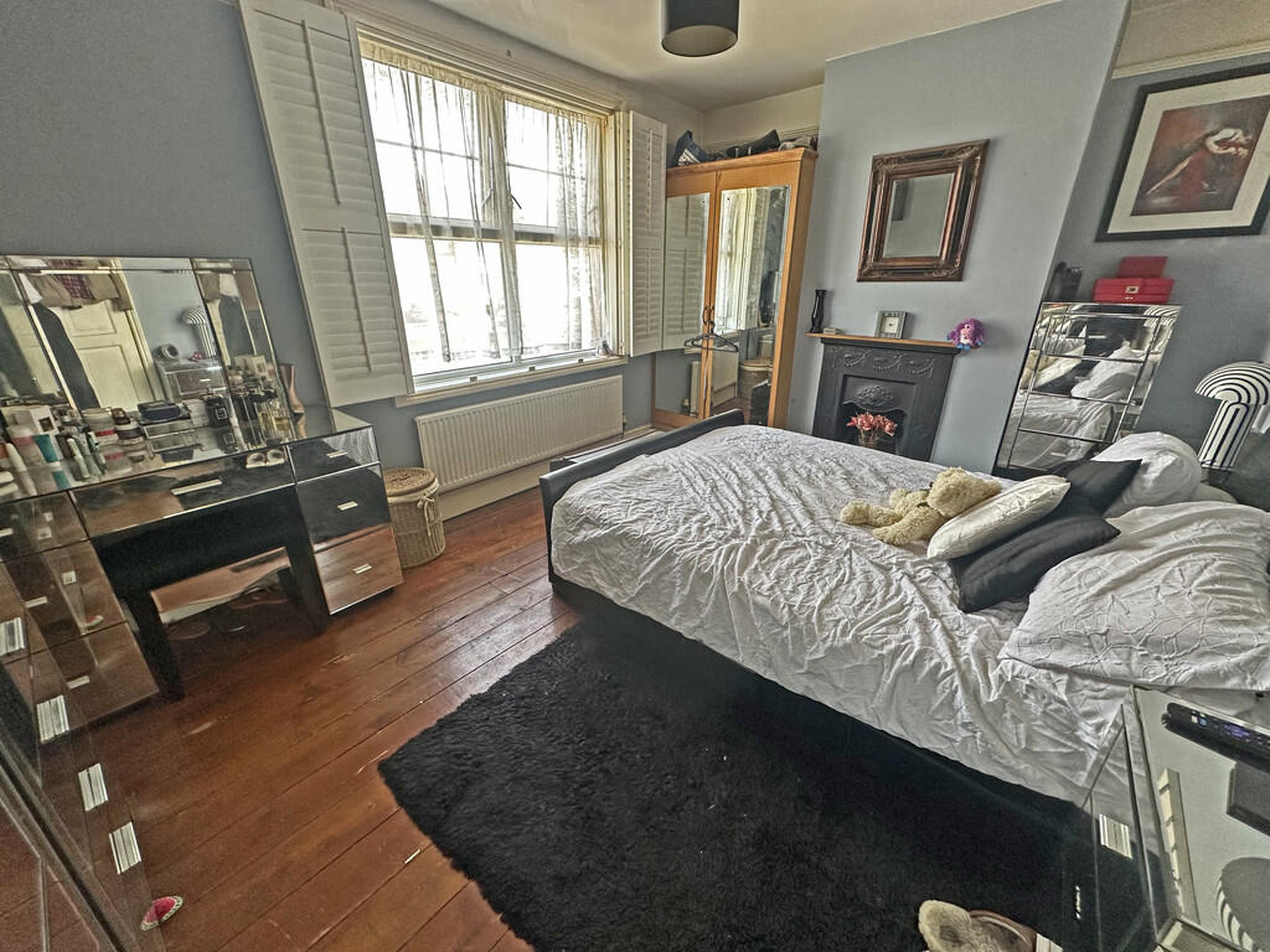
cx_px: 635
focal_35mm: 14
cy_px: 476
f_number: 2.2
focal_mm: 2.22
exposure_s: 1/99
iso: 125
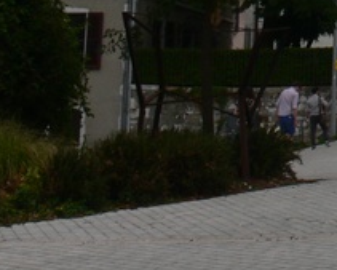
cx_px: 661
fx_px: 1626
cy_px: -246
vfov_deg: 9.0
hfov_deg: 10.8
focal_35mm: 163
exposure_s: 1/500
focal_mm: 7.4
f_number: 5.6
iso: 80
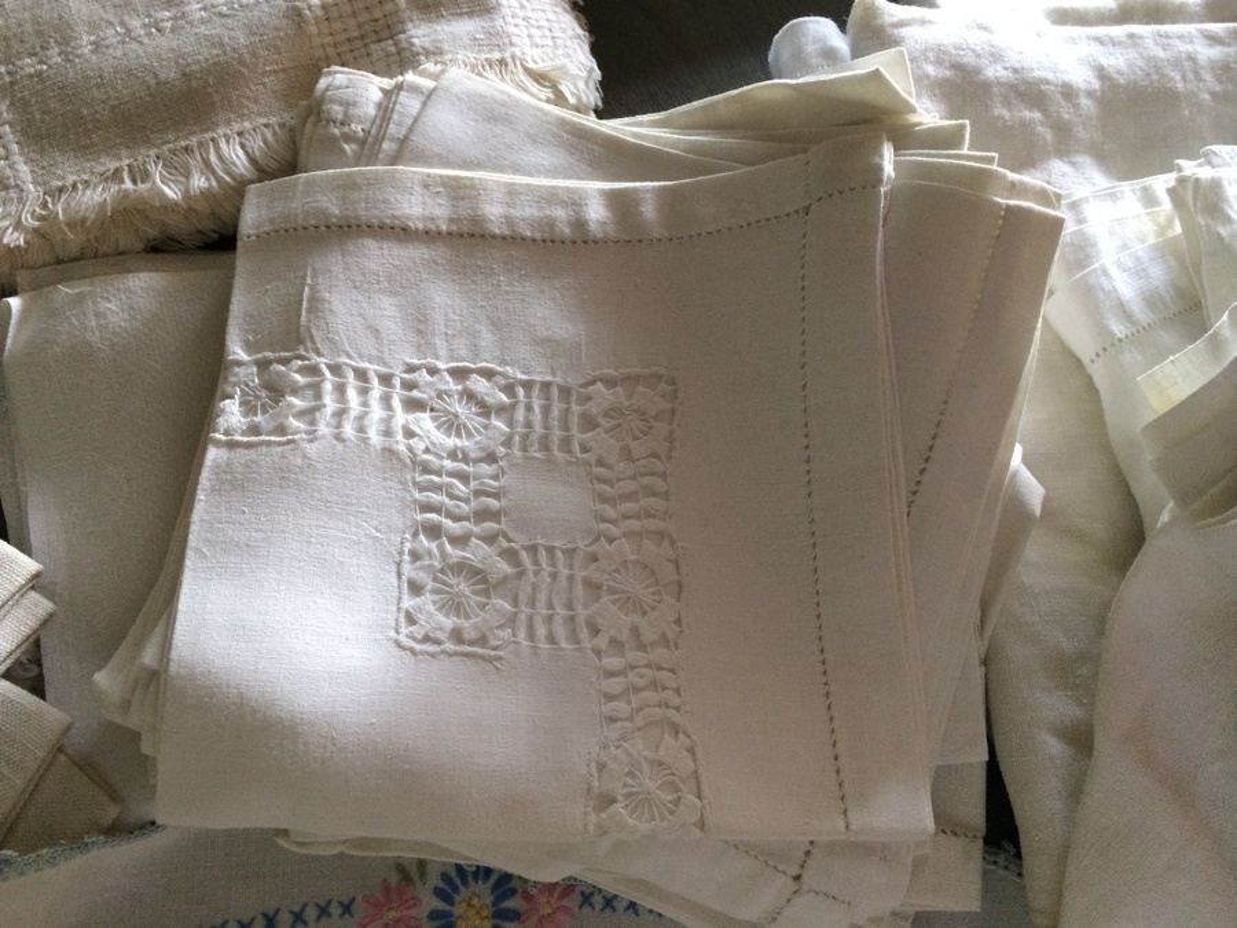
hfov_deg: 60.0
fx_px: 1072
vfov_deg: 46.8
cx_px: 618
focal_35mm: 30
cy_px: 464
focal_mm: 4.12
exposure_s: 1/30
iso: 200
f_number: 2.2
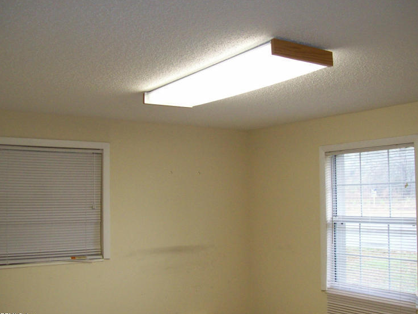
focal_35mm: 39
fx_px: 471
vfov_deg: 36.8
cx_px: 195
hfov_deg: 47.8
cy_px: 159
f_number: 2.7
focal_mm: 6
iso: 200
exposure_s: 1/64
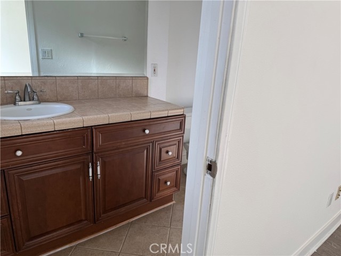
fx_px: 236
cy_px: 128
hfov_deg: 71.6
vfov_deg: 56.8
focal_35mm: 24
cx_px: 170
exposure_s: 1/347
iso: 80
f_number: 1.78
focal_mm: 6.76
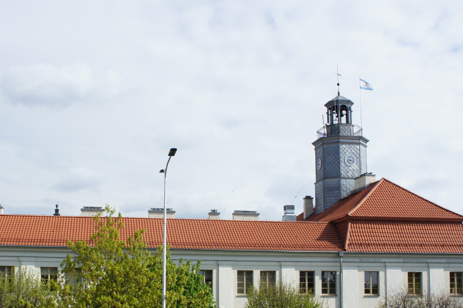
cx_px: 174
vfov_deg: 27.6
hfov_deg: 40.9
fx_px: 617
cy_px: 234
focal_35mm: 48
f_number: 11
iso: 200
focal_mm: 20
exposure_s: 1/250
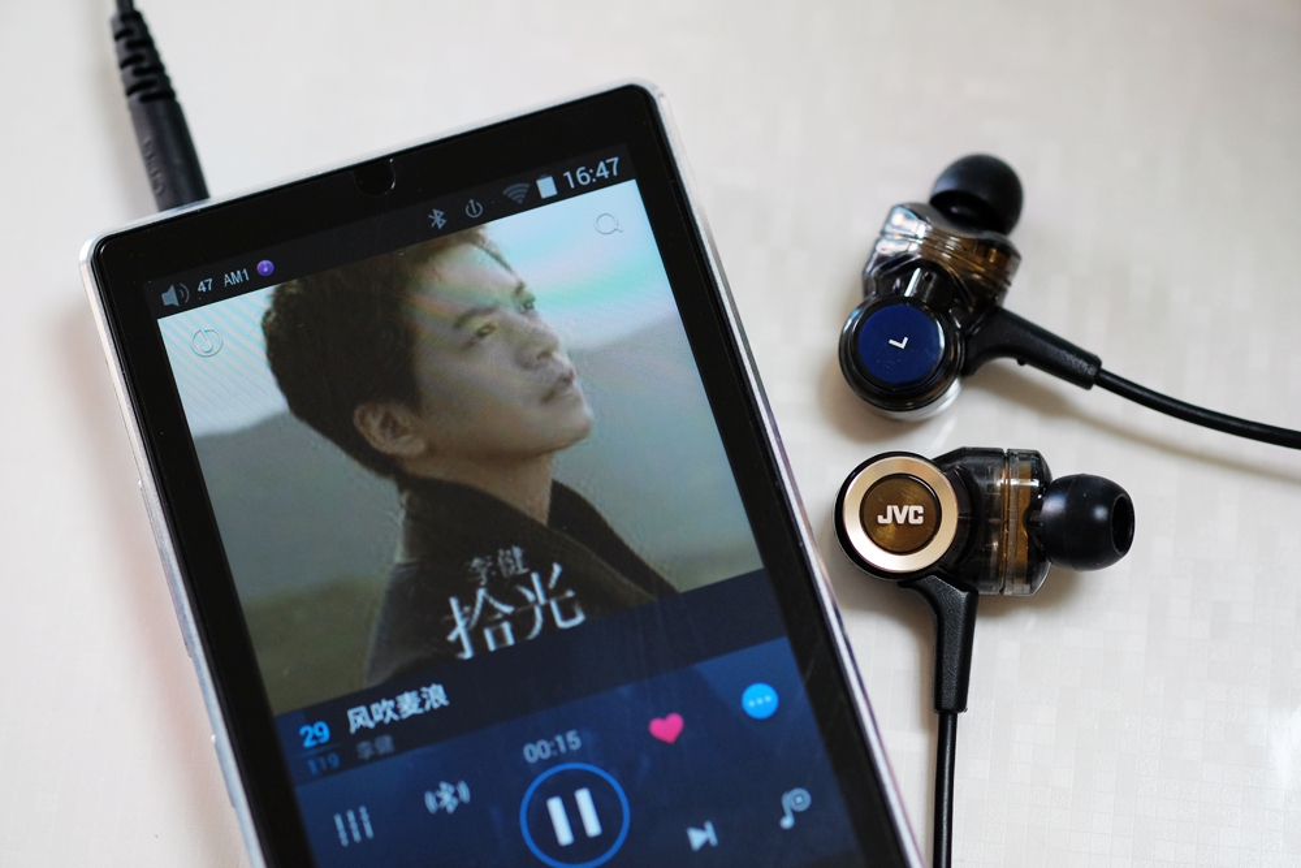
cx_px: 650
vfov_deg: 15.2
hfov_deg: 22.6
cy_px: 434
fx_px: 3253
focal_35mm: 90
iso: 1250
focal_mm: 60
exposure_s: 1/85
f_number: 2.8
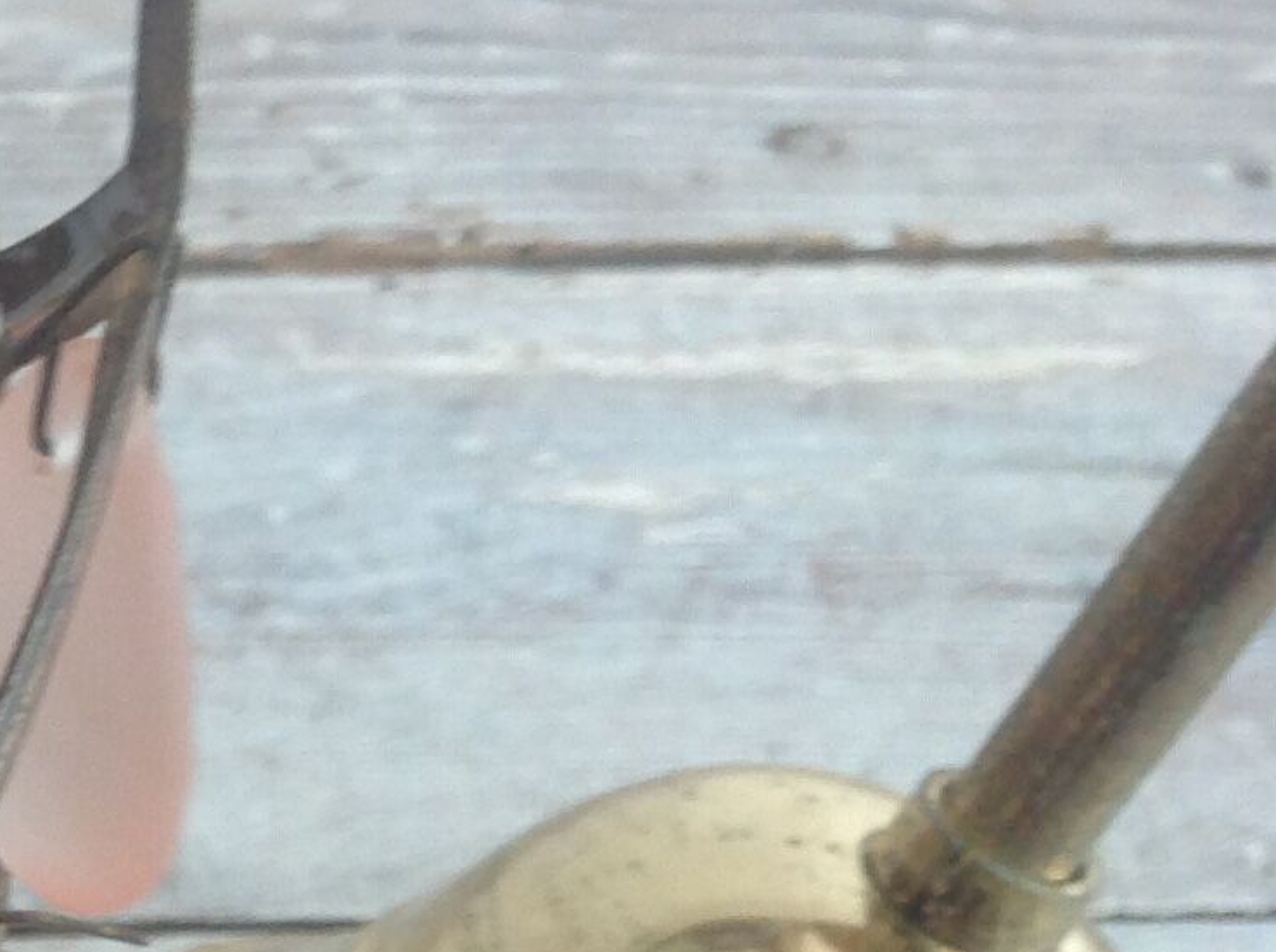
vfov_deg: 11.8
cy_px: 1158
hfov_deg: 14.4
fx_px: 4527
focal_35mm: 123
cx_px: -920
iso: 50
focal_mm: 4.28
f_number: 2.4
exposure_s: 1/24
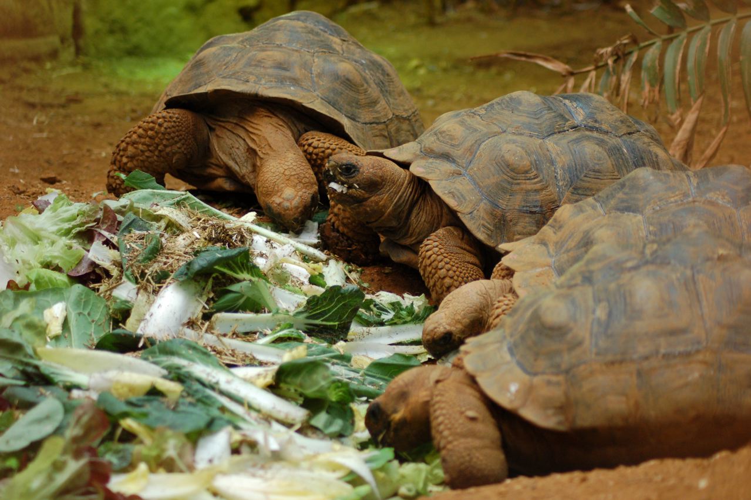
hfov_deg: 17.1
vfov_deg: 11.4
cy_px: 250
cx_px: 376
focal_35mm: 120
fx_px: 2502
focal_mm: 80
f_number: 4.2
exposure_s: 1/250
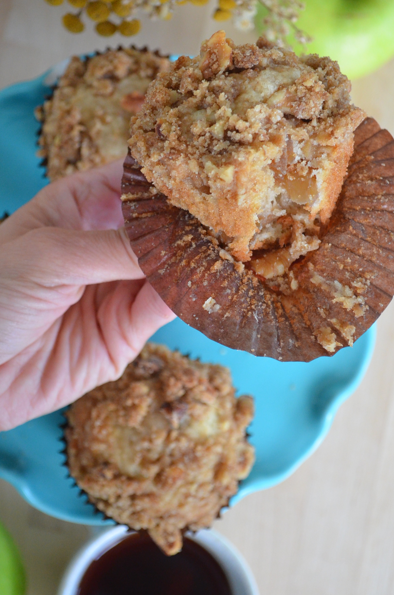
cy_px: 265
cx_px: 187
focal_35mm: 84
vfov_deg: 24.3
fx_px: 1379
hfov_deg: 16.3
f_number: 5.3
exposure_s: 1/30
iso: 1600
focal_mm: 45
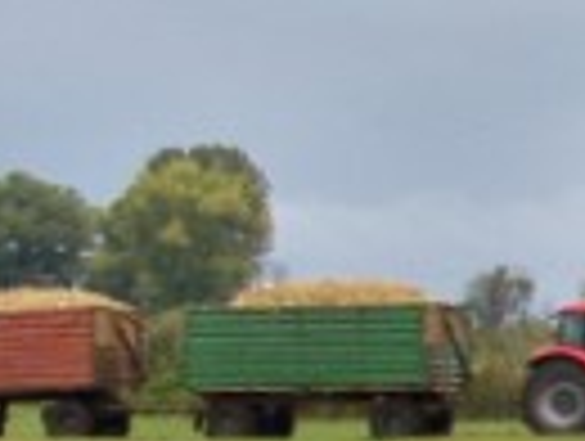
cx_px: 1078
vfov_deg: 6.9
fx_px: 3657
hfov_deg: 8.7
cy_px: 400
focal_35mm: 216
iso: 125
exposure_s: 1/320
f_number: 2.8
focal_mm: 5.85
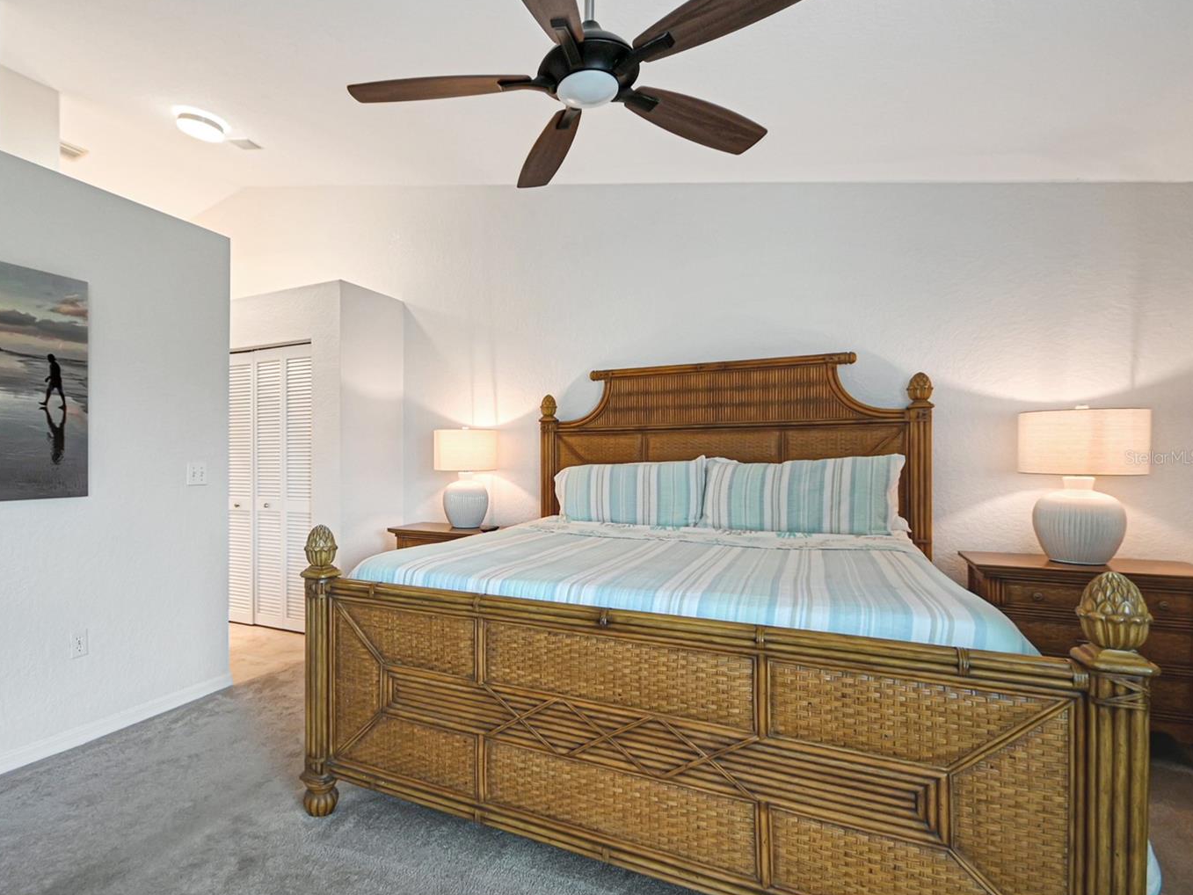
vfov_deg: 74.7
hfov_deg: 90.3
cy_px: 457
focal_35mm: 17
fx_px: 586
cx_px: 500
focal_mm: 10
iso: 1000
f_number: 5
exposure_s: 1/80
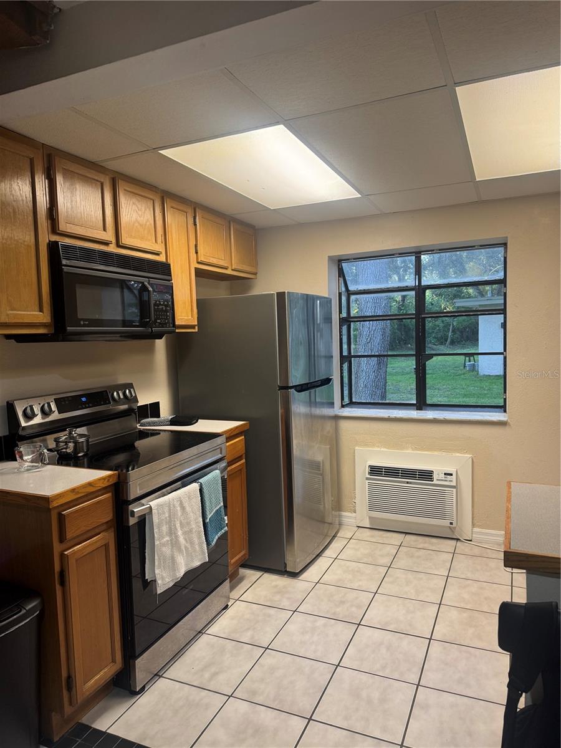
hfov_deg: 56.8
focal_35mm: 24
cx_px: 280
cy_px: 374
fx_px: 519
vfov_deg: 71.6
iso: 160
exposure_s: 1/60
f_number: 1.78
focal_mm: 6.76
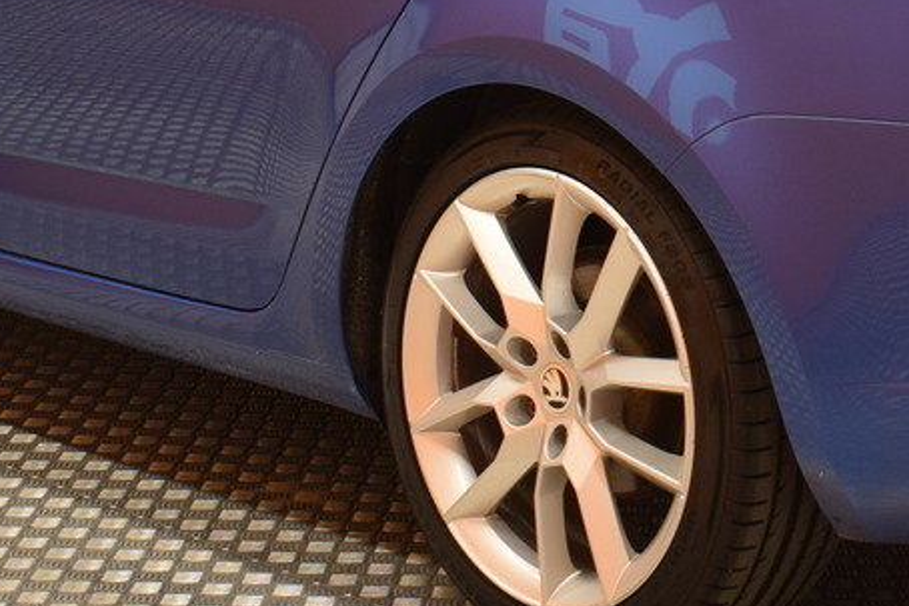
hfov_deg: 15.2
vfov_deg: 10.0
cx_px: 693
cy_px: -254
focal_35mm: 134
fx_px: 3379
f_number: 4
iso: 250
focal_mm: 25
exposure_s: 1/25
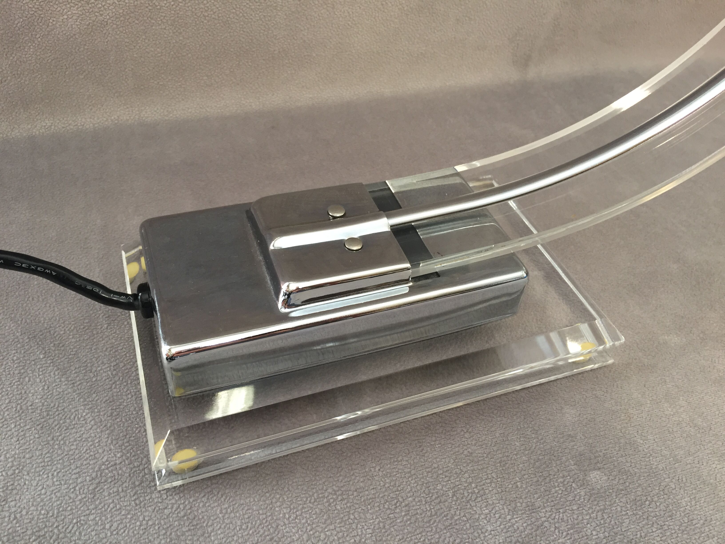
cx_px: 362
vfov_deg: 48.2
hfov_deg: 61.7
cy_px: 272
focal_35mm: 29
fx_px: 607
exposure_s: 1/33
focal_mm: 4.15
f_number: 2.2
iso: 125
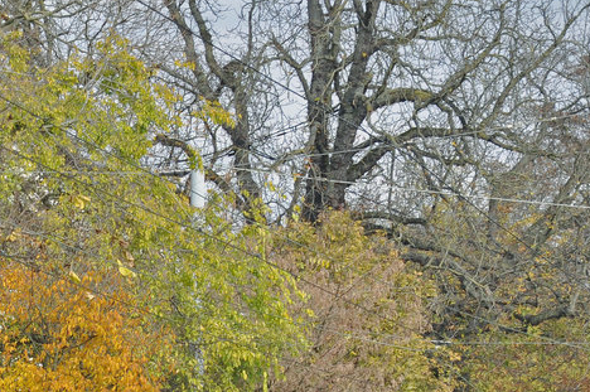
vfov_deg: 5.4
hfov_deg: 8.0
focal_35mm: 254
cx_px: -90
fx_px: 4158
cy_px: 463
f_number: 5.6
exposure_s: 1/800
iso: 400
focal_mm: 66
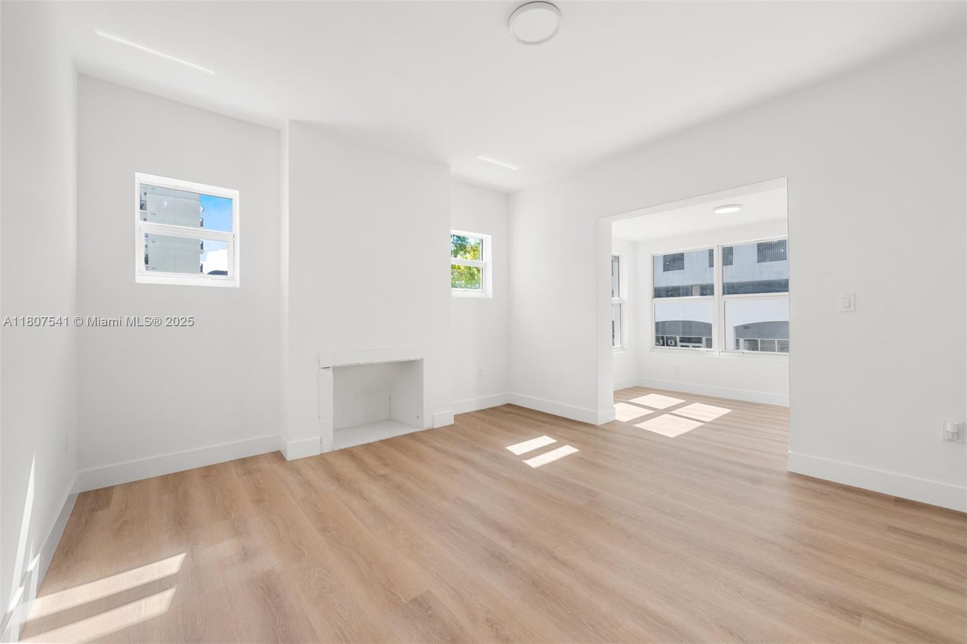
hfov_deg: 104.3
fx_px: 376
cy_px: 322
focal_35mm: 14
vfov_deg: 81.2
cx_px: 484
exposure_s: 1/60
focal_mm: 14
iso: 320
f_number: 7.1
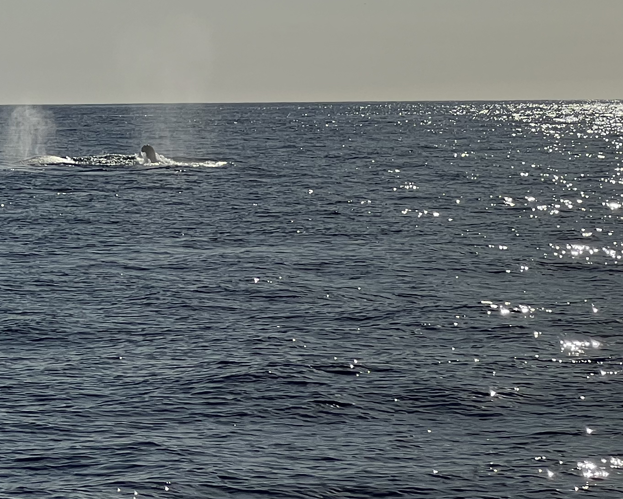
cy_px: 14
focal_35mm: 222
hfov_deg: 8.7
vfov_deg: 6.9
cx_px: 66
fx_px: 4093
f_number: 2.8
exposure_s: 1/4065
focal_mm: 9
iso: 20
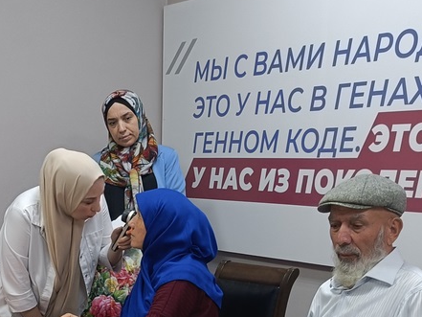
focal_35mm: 58
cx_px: 81
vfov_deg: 25.0
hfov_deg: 32.3
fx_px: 707
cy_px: 231
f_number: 1.7
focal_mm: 4.7
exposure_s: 1/50
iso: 500
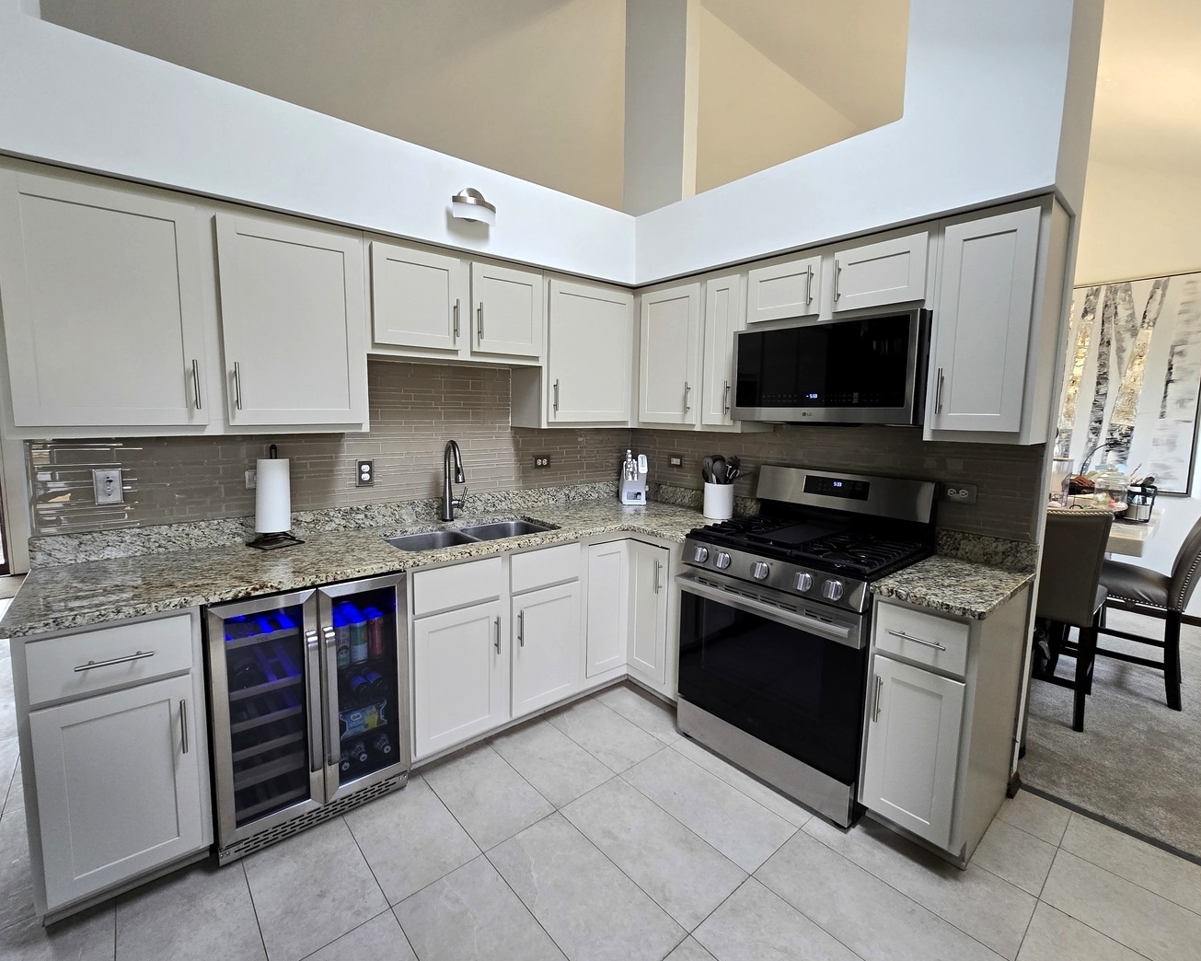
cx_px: 595
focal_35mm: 14
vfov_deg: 88.0
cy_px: 469
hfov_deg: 100.7
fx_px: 498
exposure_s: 1/60
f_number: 2.2
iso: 200
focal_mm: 2.2
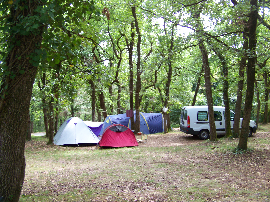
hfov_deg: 43.9
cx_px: 135
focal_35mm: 43
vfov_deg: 33.6
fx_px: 335
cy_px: 101
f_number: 2.8
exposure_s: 1/50
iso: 64
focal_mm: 6.75
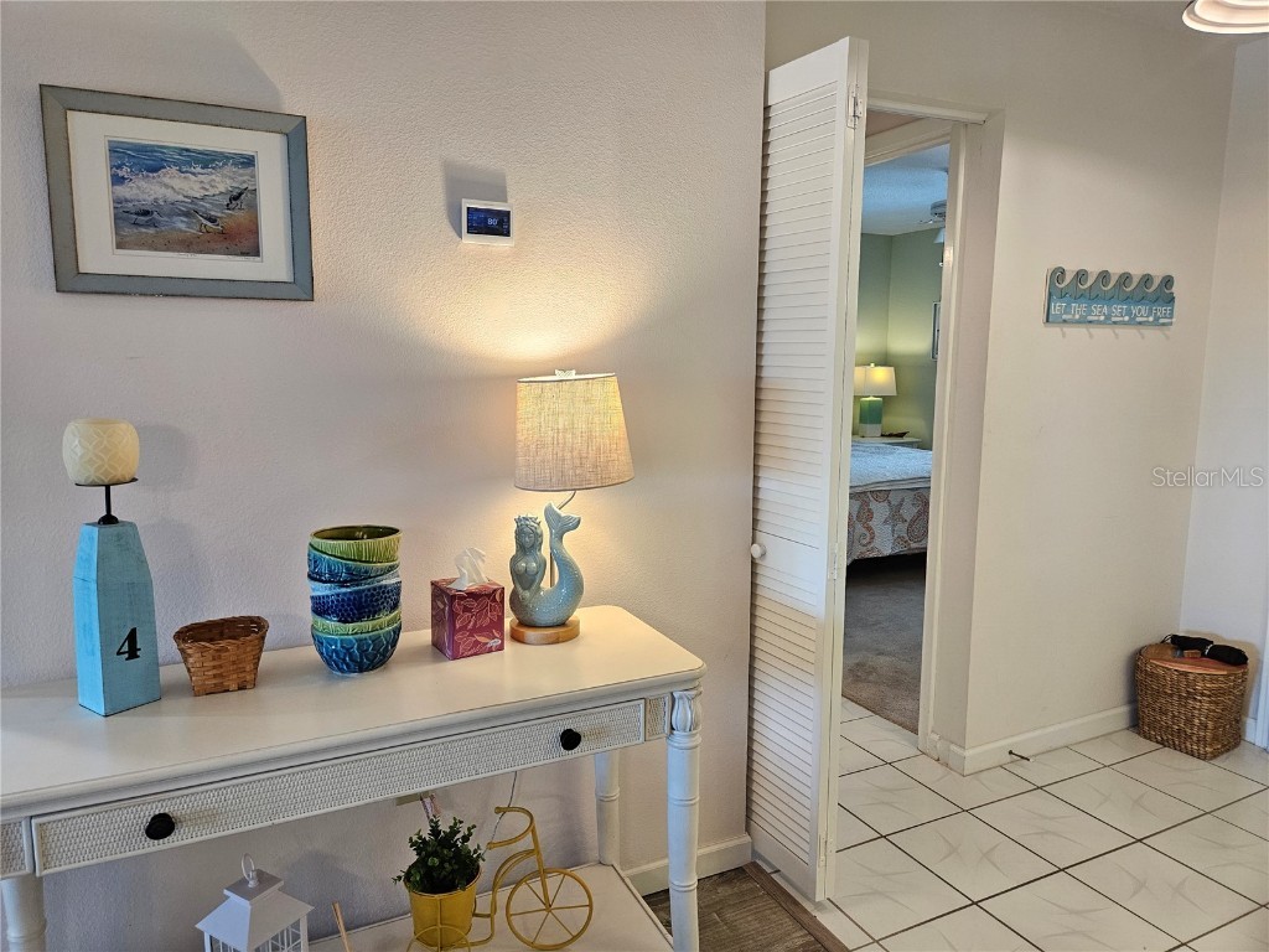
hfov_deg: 73.9
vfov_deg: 58.9
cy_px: 476
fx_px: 843
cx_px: 634
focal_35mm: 23
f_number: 1.8
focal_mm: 5.4
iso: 250
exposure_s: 1/120
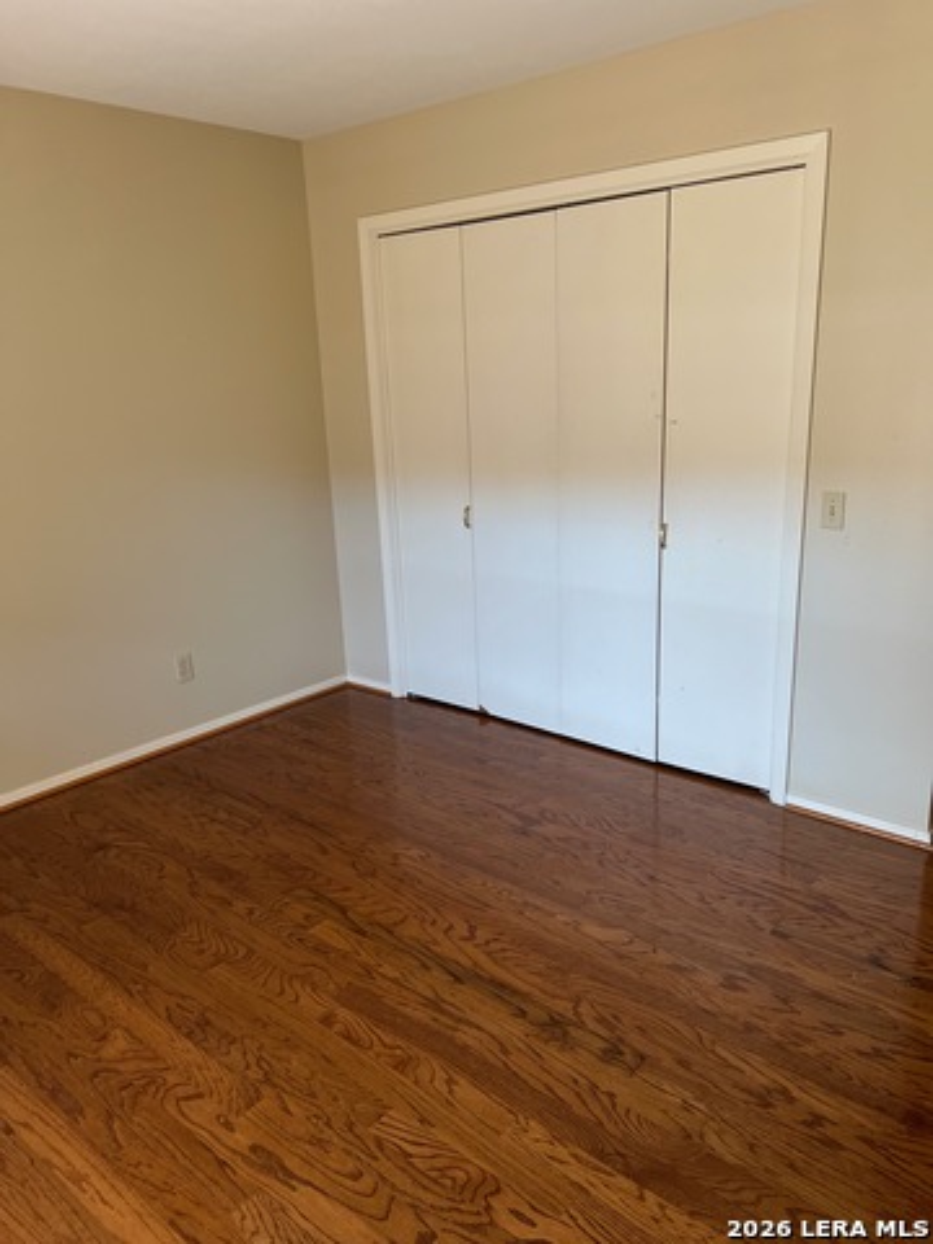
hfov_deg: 53.1
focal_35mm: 26
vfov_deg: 67.3
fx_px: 934
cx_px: 466
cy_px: 622
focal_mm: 5.7
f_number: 1.5
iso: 125
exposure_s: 1/109
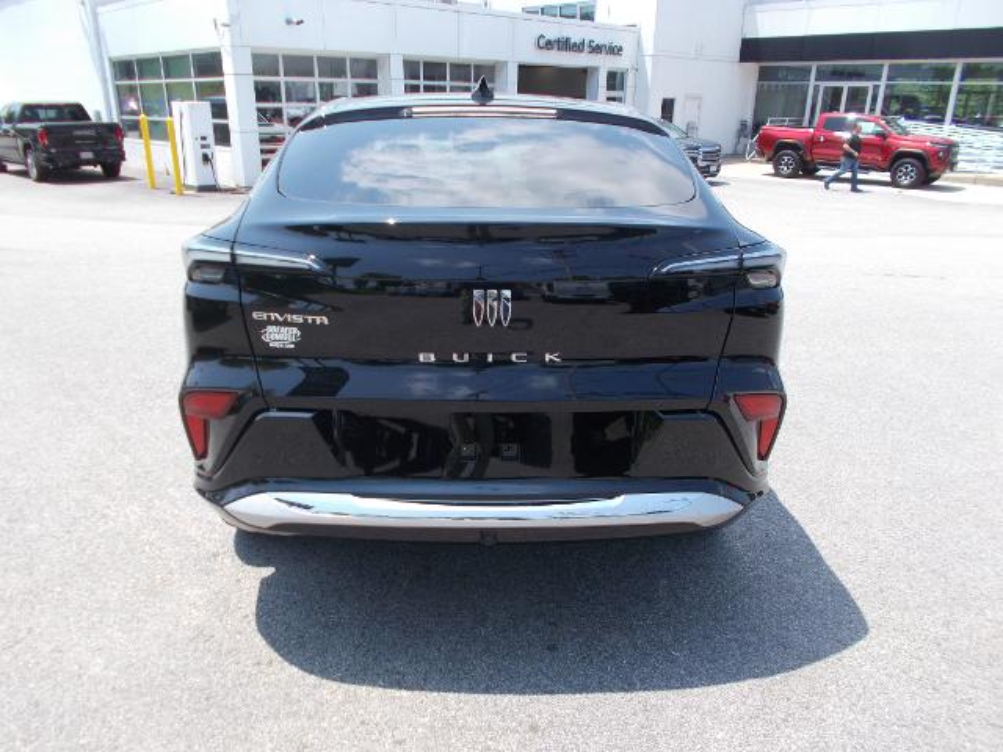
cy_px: 376
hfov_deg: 67.3
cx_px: 502
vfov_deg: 53.1
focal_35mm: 26
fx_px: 753
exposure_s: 1/400
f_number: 3.2
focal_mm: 4.6
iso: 80
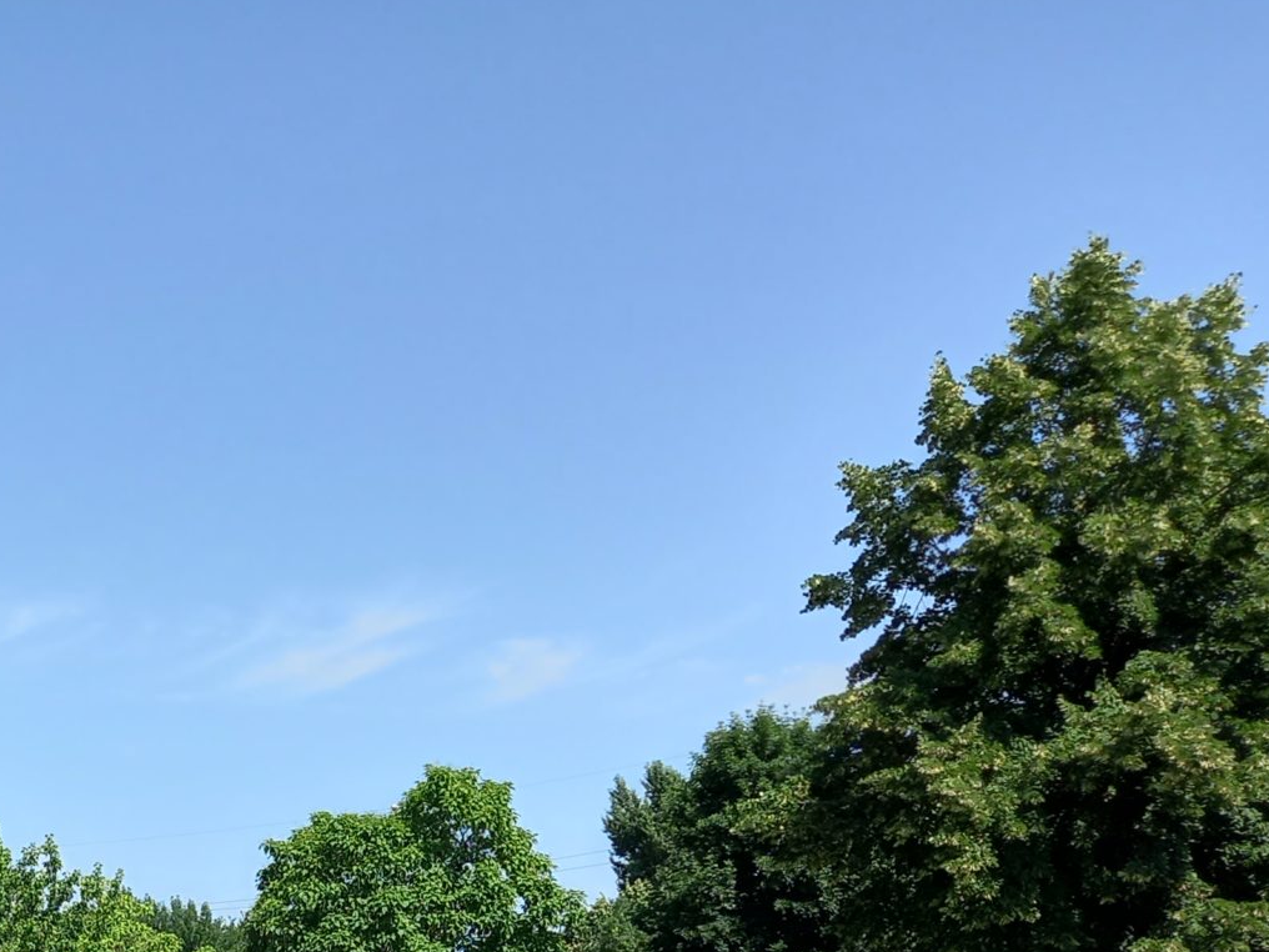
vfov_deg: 21.7
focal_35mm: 63
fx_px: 2310
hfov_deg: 28.1
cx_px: -115
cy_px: 1126
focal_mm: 4.6
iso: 25
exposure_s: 1/564
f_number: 2
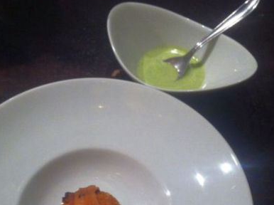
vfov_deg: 24.1
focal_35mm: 60
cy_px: 153
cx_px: 118
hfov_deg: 32.2
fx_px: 474
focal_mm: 3.85
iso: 250
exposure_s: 1/15
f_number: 2.8
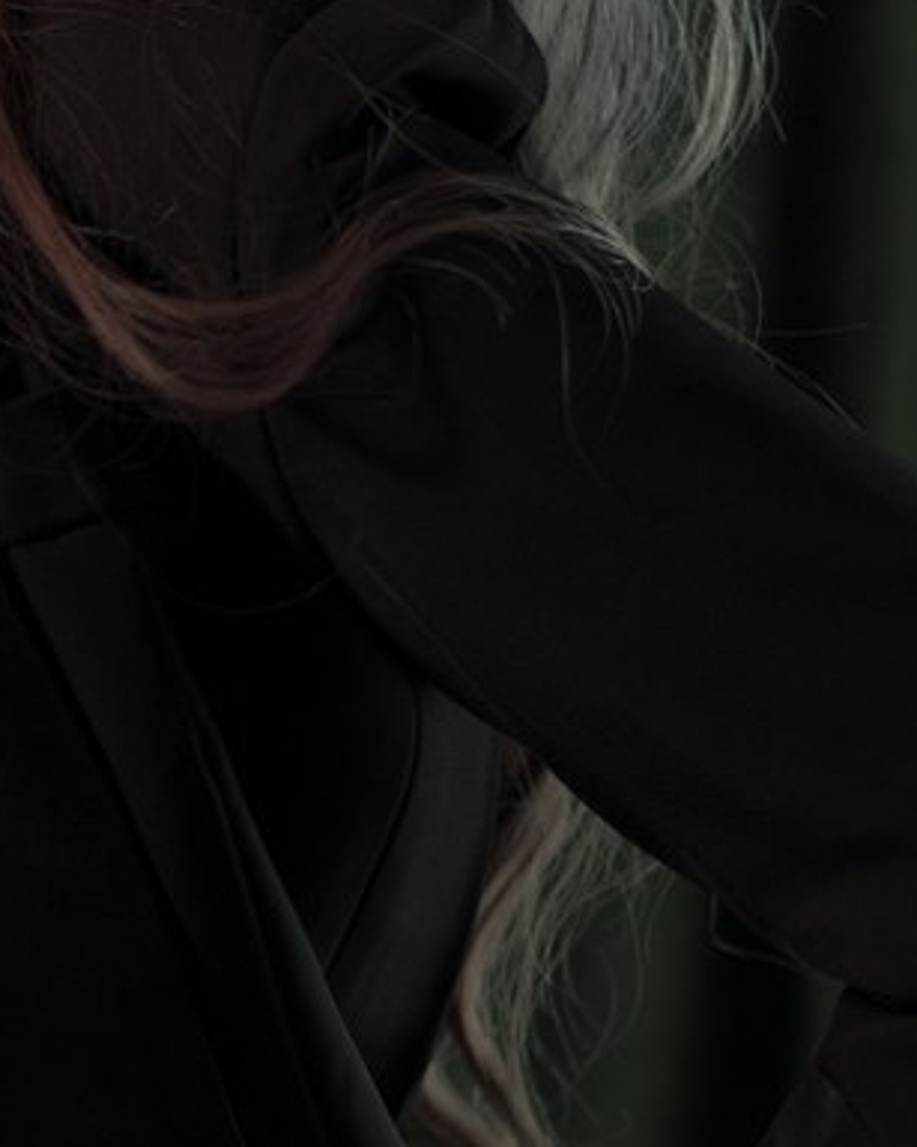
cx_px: -209
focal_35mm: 154
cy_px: 1023
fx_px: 5226
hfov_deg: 9.9
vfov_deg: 12.4
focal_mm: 35
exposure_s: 1/200
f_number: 1.6
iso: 160
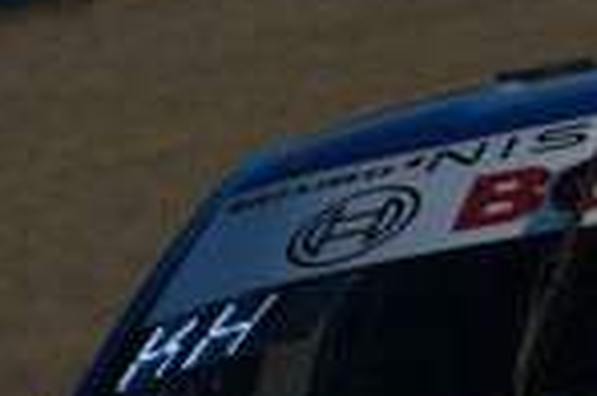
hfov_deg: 0.9
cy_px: 586
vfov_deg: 0.6
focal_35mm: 2234
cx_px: 770
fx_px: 36967
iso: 200
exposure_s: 1/640
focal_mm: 305.2
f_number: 9
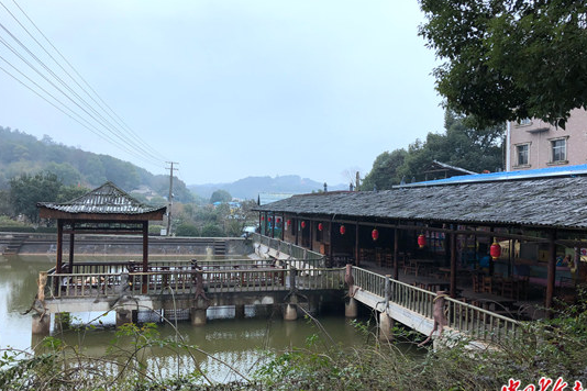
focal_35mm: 30
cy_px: 211
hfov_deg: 61.9
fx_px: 489
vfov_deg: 43.6
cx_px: 296
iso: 20
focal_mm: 4
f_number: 1.8
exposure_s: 1/281
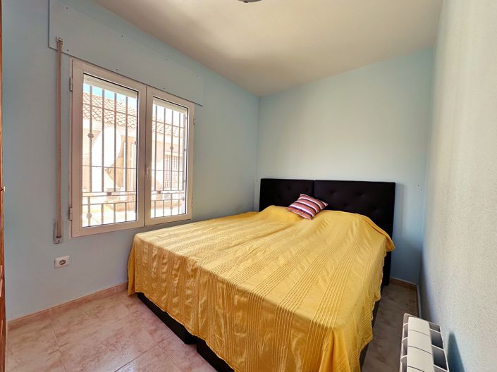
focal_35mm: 14
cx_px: 248
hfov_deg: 102.1
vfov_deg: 85.6
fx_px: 201
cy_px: 186
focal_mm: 2.22
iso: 40
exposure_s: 1/99
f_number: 2.2
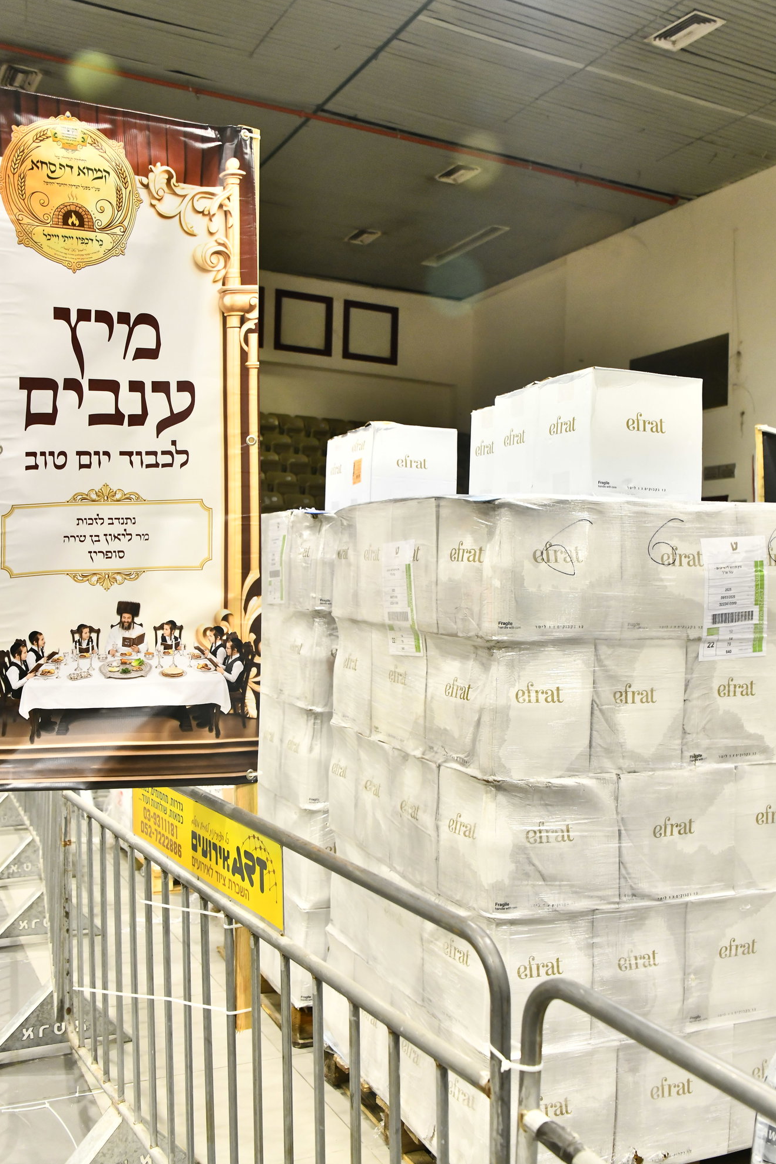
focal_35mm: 34
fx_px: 1099
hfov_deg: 38.9
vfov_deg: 55.8
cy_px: 580
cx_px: 393
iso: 2500
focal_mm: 32
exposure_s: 1/80
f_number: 5.6
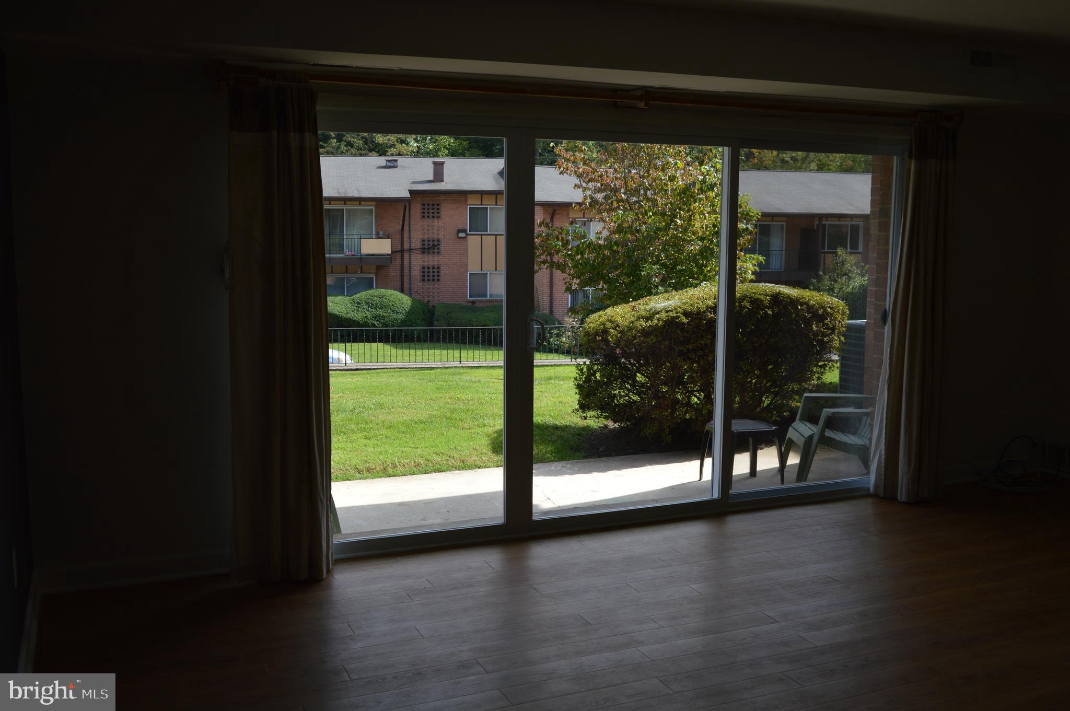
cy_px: 356
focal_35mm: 33
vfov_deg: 39.9
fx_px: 980
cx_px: 535
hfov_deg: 57.3
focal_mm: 22
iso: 110
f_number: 5.6
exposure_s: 1/125
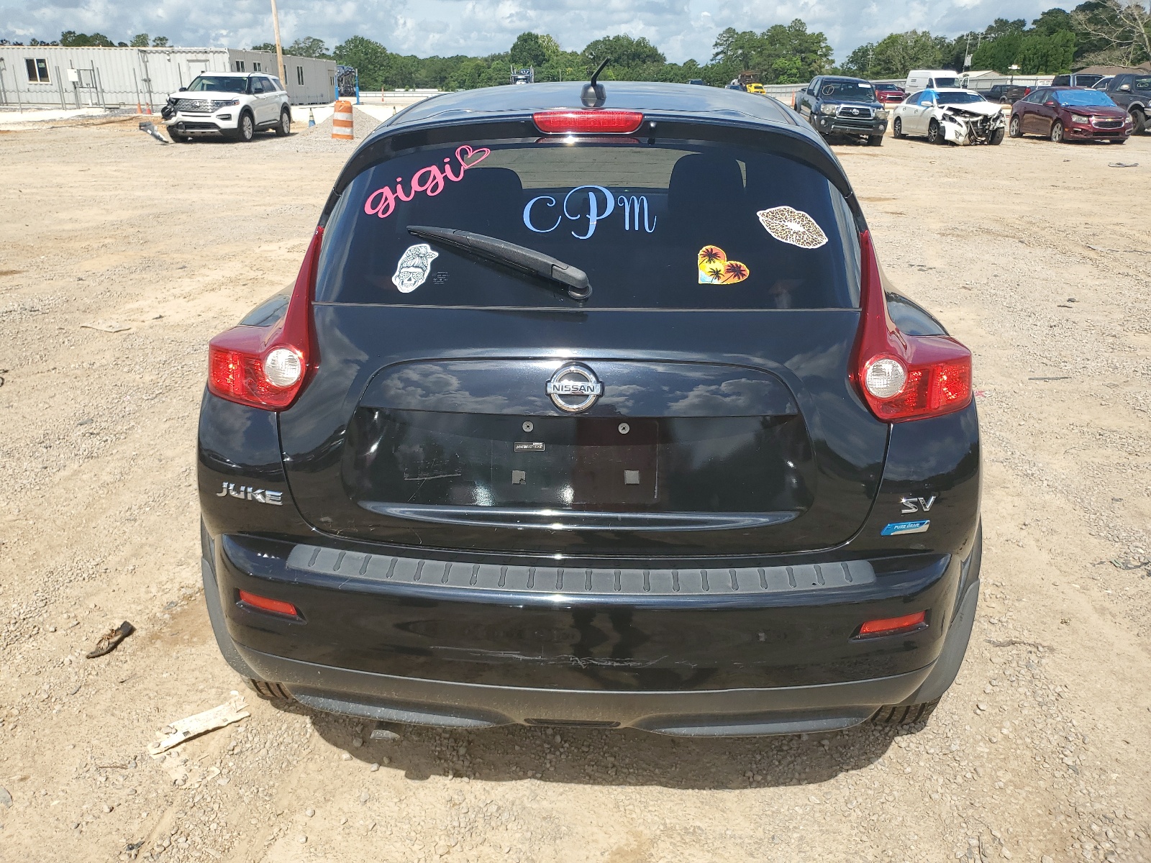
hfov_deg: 67.3
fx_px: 865
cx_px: 576
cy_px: 432
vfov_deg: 53.1
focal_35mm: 26
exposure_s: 1/3333
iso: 50
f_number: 1.5
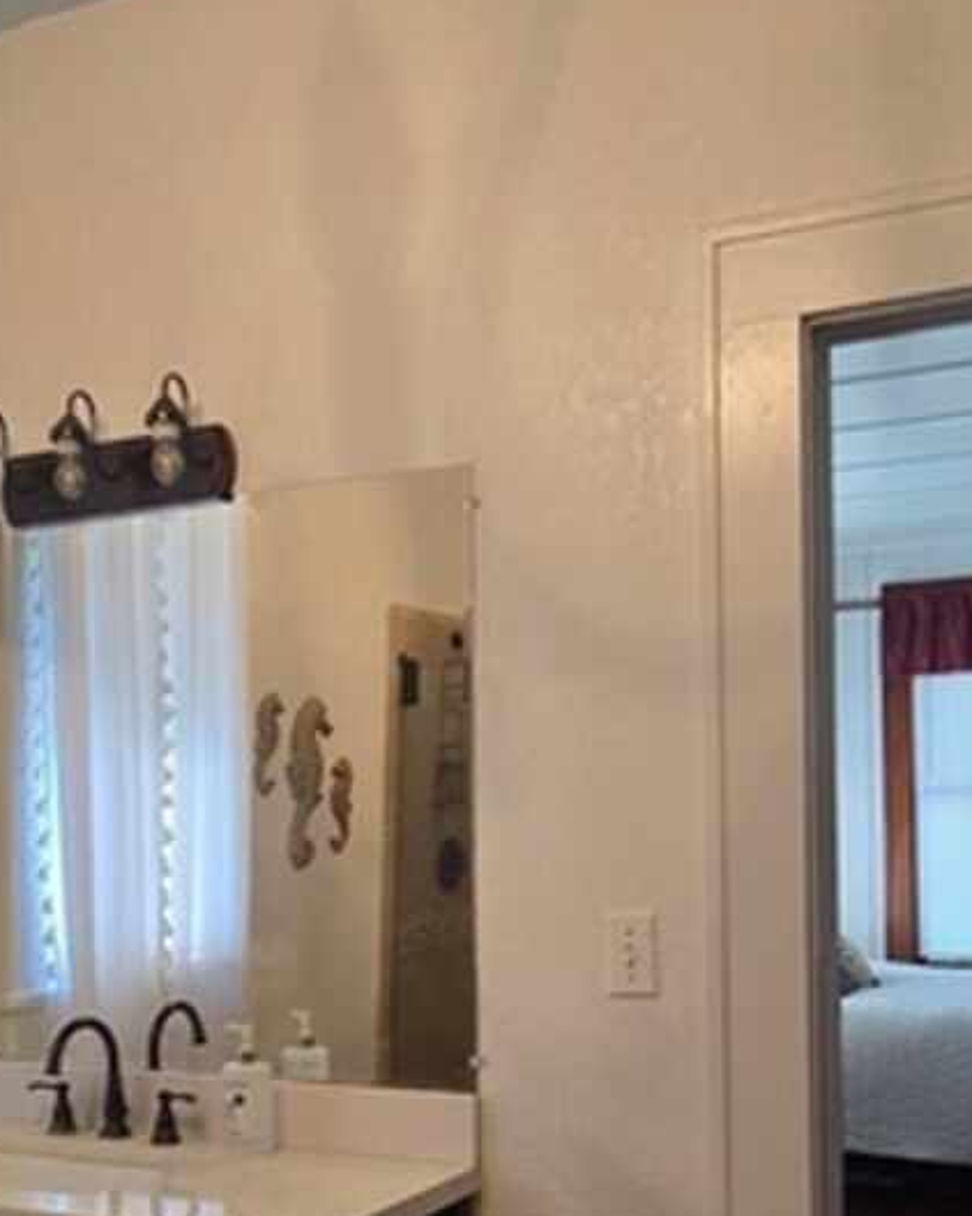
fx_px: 1475
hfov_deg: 36.3
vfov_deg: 44.2
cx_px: 371
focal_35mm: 41
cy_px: 797
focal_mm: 2.2
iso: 160
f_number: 2.2
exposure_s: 1/60
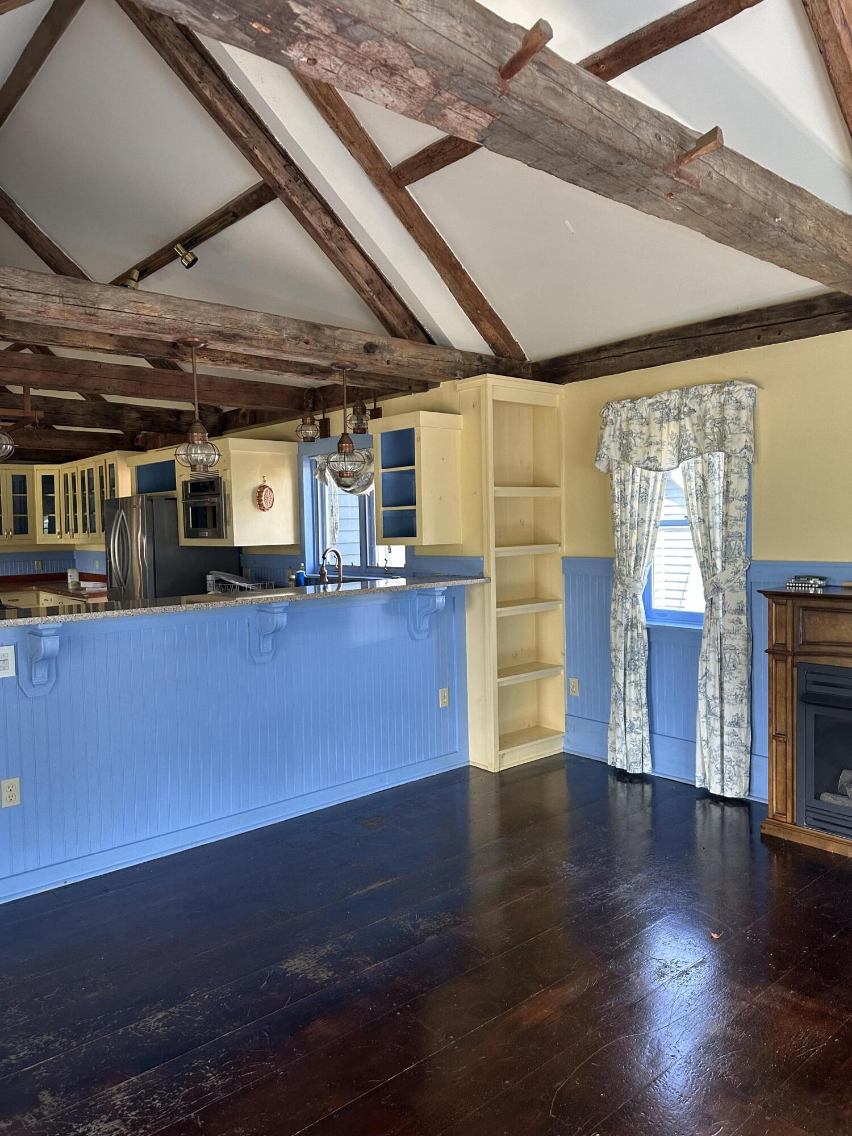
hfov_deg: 56.8
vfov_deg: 71.6
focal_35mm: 24
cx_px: 426
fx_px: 788
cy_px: 568
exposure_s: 1/121
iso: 200
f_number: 1.78
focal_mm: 6.86
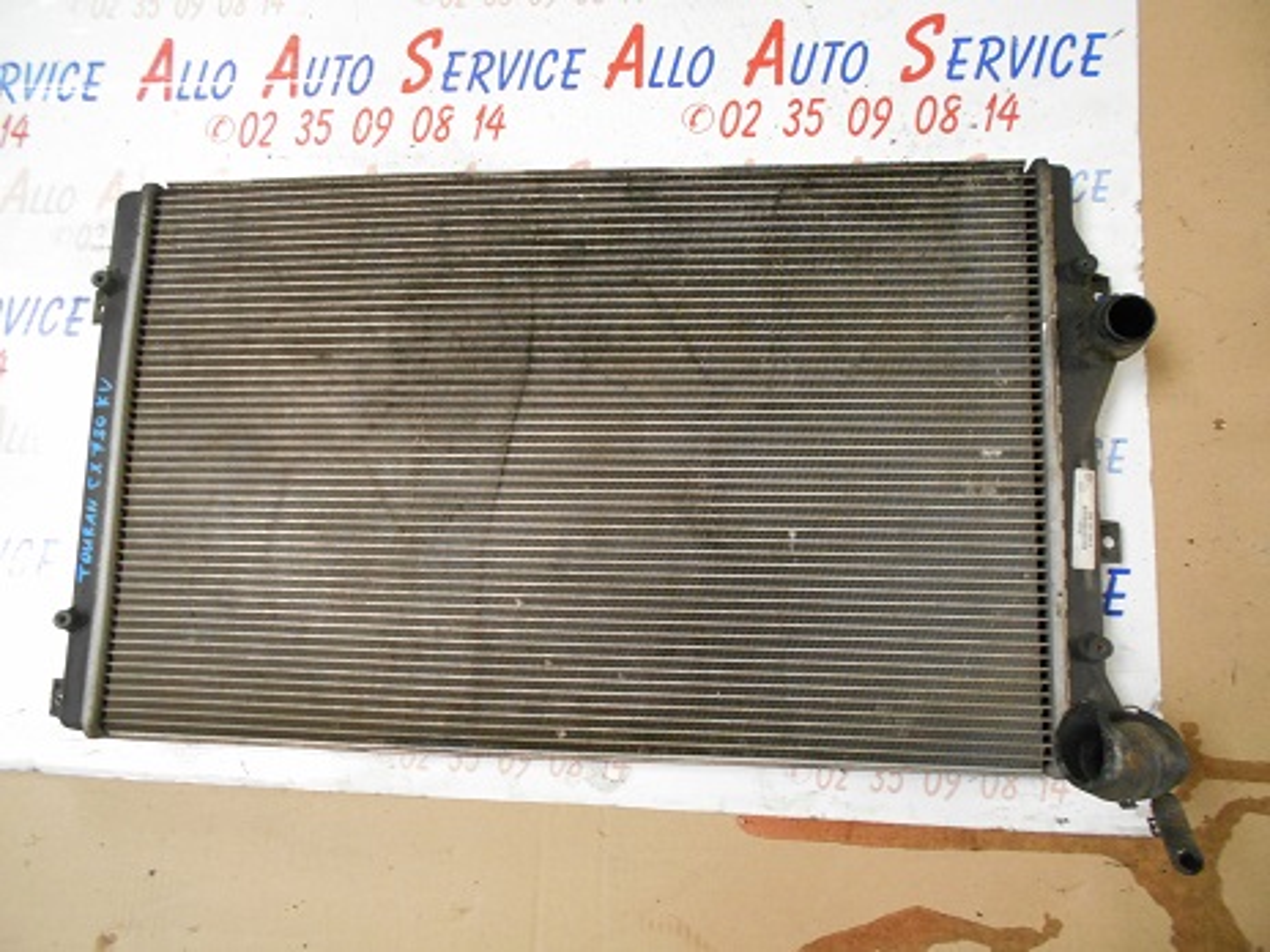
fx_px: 954
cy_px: 476
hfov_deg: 67.3
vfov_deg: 53.1
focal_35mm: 26
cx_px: 635
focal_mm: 4.6
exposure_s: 1/25
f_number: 3.2
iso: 450
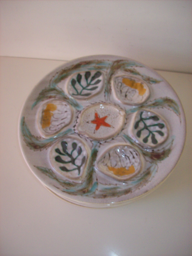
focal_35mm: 36
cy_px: 128
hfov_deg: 39.6
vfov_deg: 51.4
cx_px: 96
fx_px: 266
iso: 200
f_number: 2.7
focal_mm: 6
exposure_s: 1/87.1
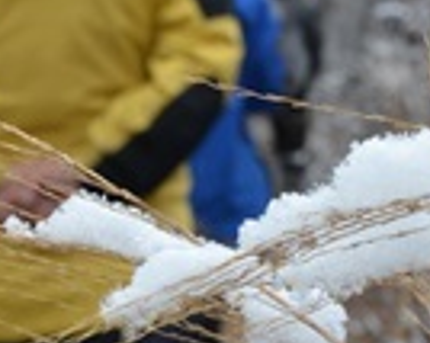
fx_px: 2715
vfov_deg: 7.2
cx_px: 568
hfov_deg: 8.9
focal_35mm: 213
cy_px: 90
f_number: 6.7
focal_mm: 29
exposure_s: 1/180
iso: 200
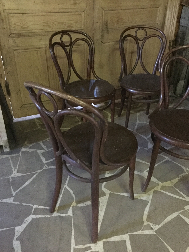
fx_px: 233
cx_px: 92
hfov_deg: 44.2
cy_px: 124
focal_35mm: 32
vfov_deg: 56.8
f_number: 2.4
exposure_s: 1/17
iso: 800
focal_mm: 3.3
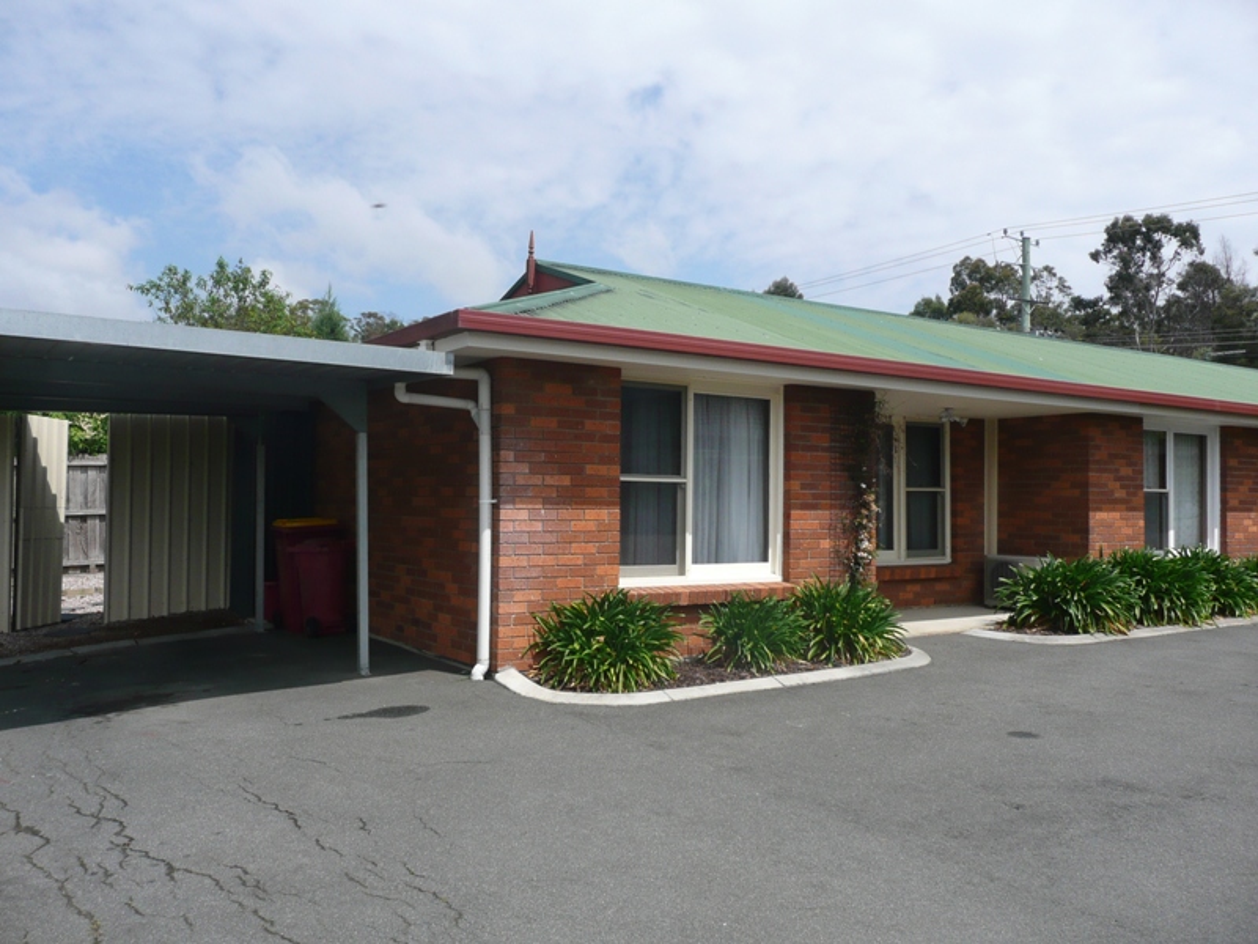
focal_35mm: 28
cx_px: 629
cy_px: 472
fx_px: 1018
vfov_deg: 49.7
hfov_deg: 63.4
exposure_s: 1/320
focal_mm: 4.6
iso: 100
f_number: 8
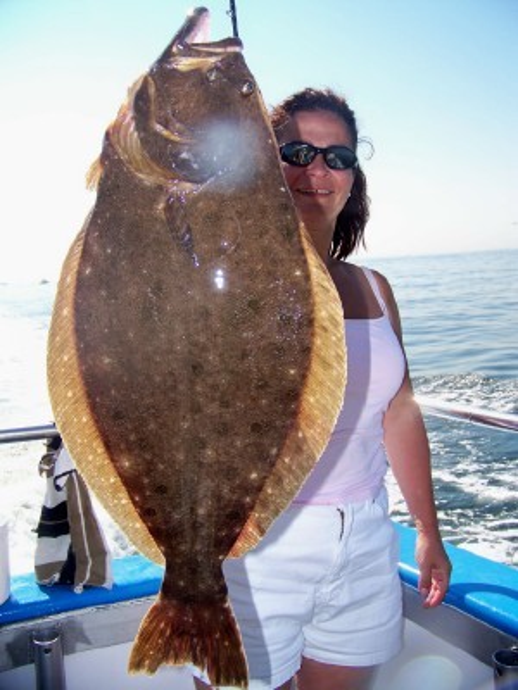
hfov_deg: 39.7
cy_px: 345
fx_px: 718
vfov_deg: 51.4
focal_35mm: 36
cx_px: 259
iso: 64
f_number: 2.8
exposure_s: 1/800
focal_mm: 5.85
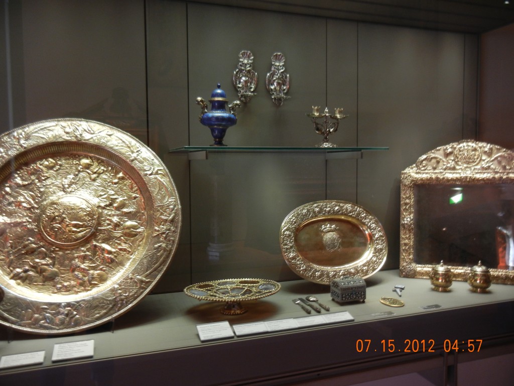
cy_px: 193
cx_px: 257
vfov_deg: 46.8
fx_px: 445
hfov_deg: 60.0
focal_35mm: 30
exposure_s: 1/6.5
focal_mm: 5.4
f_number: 3.5
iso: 200
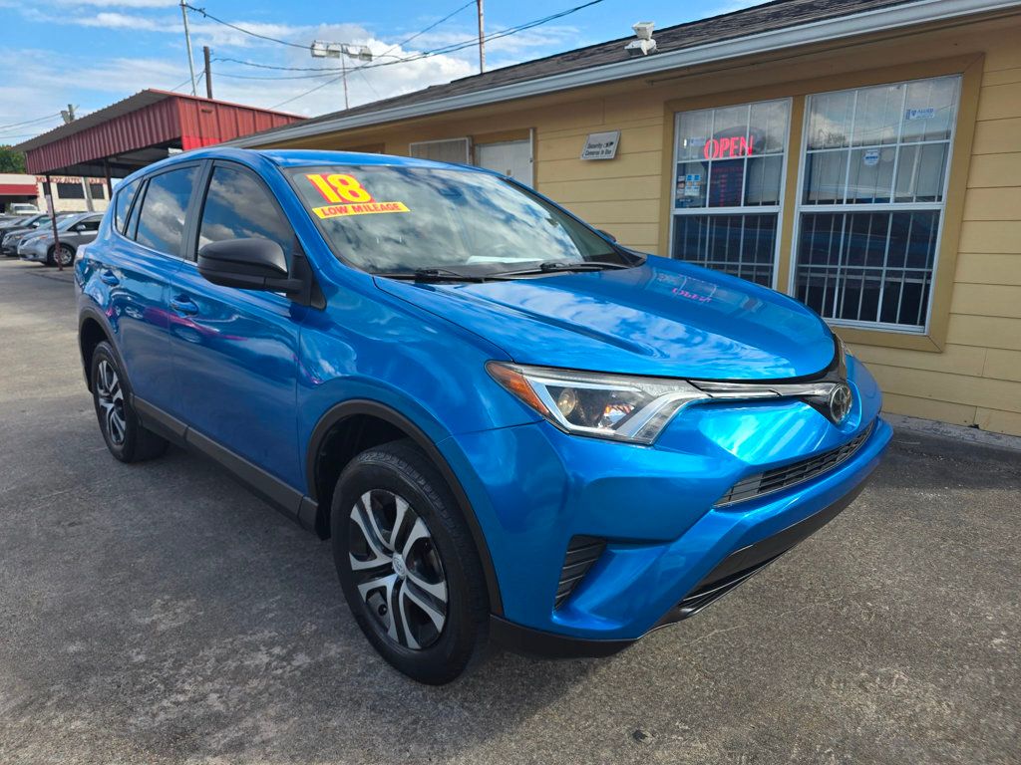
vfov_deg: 58.9
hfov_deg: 73.9
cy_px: 382
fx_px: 678
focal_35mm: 23
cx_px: 510
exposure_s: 1/463
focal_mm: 6.3
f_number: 1.7
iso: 12
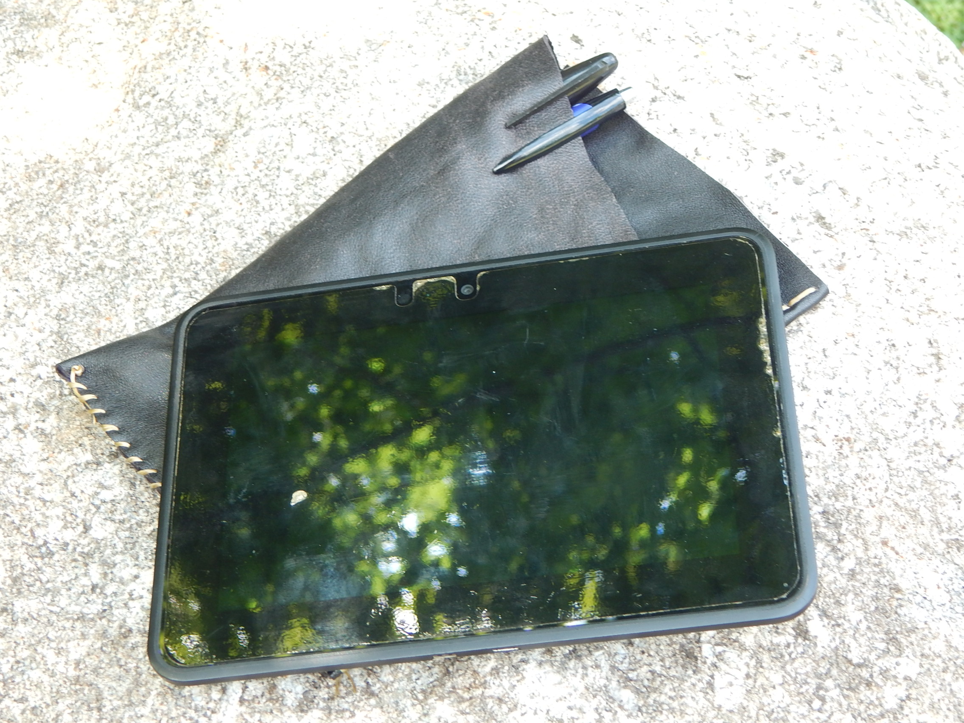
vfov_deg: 21.3
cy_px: 362
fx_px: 1922
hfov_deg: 28.2
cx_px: 482
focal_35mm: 69
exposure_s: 1/50
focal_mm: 12.3
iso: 125
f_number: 4.1
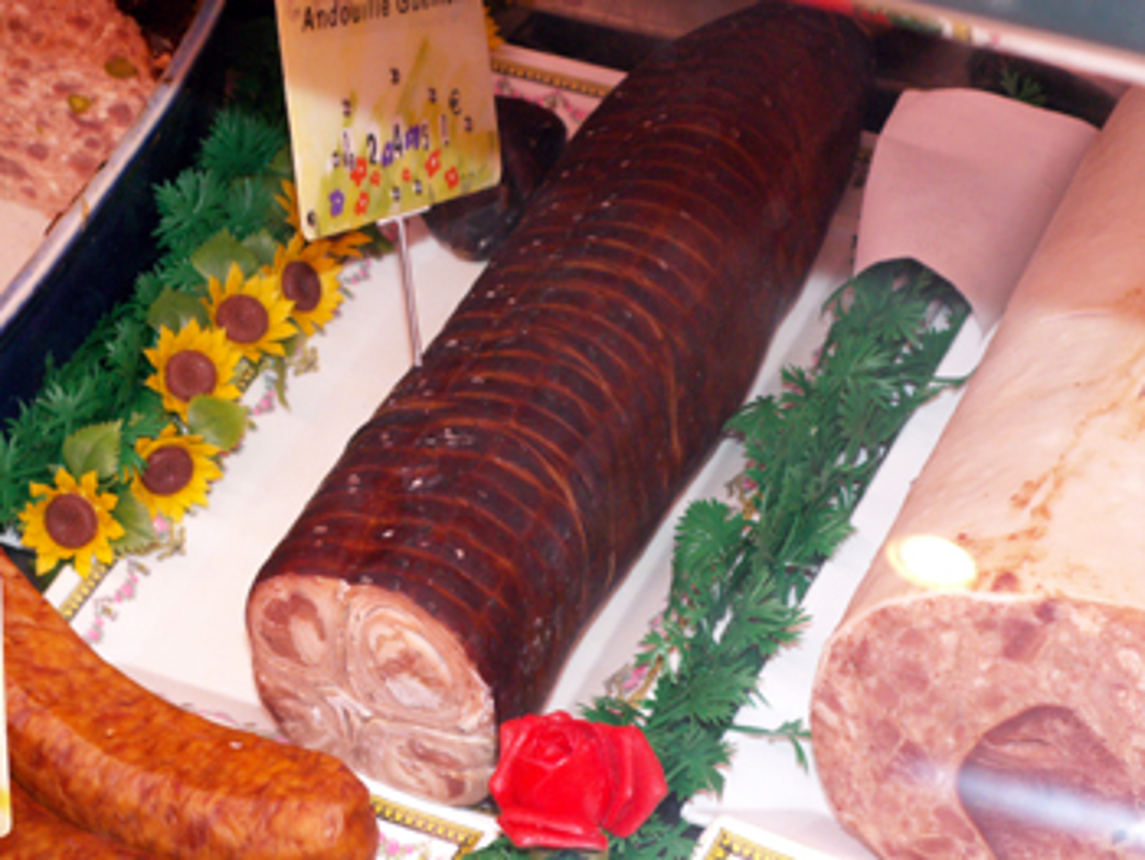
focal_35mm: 116
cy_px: 430
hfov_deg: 17.0
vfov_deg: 12.8
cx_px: 572
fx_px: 3840
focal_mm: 18.88
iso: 160
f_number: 4
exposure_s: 1/50
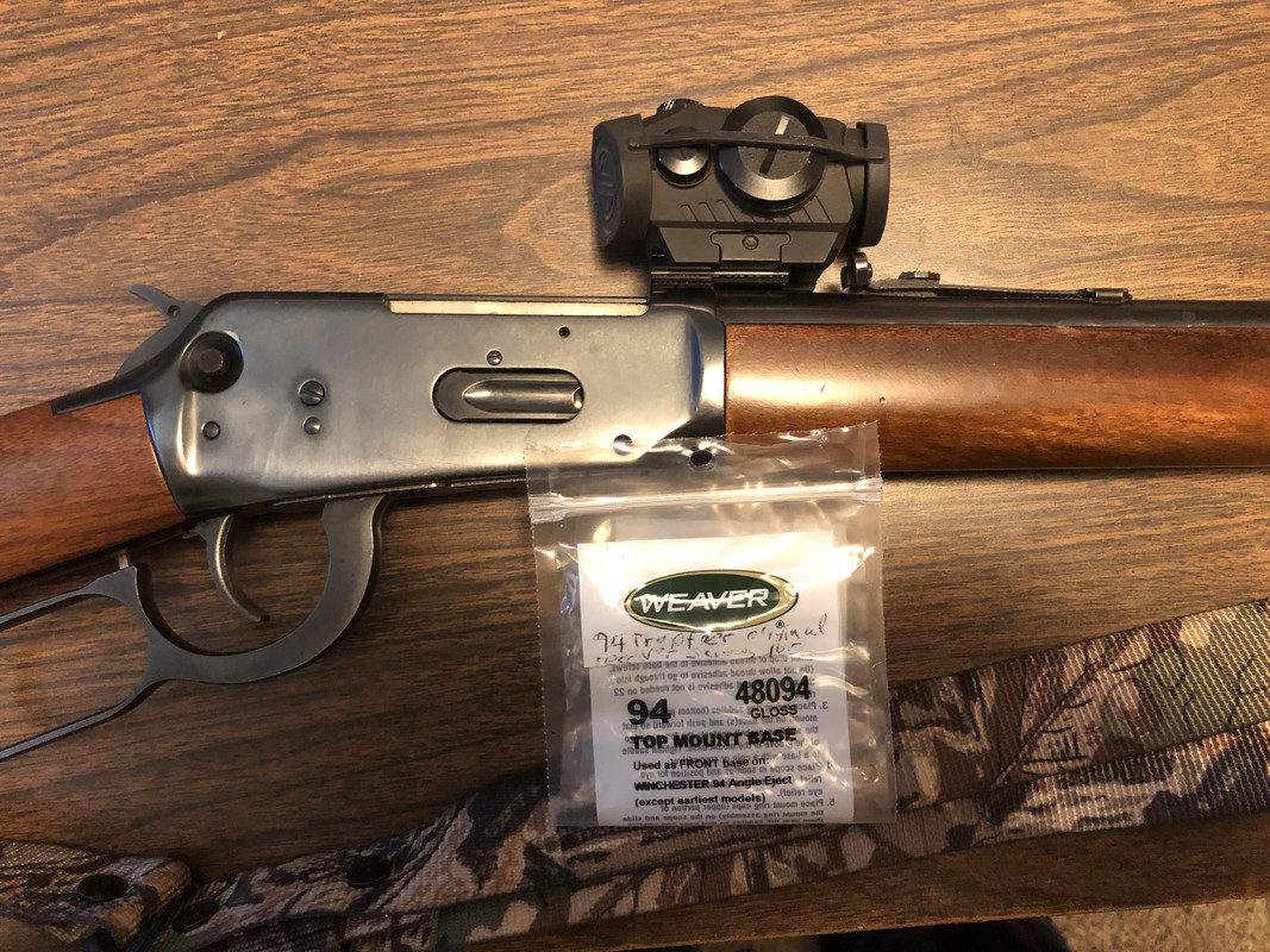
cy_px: 476
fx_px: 1027
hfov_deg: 63.4
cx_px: 635
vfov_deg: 49.7
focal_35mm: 28
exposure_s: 1/5
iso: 100
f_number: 1.8
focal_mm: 3.99
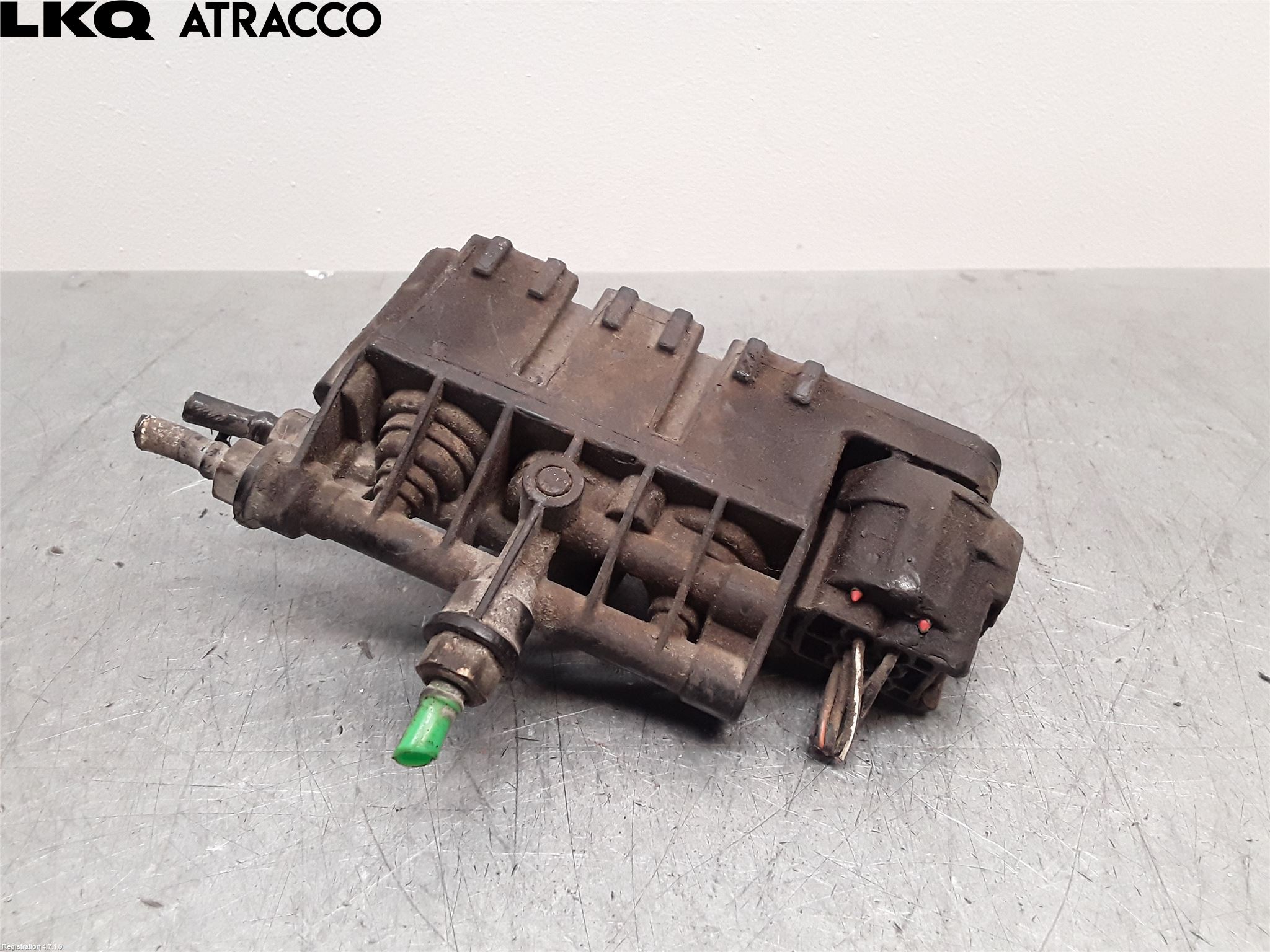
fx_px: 1027
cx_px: 635
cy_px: 476
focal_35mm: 28
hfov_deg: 63.4
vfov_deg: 49.7
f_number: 1.9
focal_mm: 2.91
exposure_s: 1/100
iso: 100
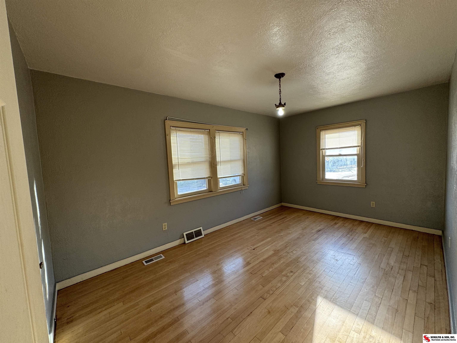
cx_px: 228
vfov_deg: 85.7
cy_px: 172
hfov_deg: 102.1
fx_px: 185
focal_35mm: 14
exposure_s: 1/99
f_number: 2.2
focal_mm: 2.22
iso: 64
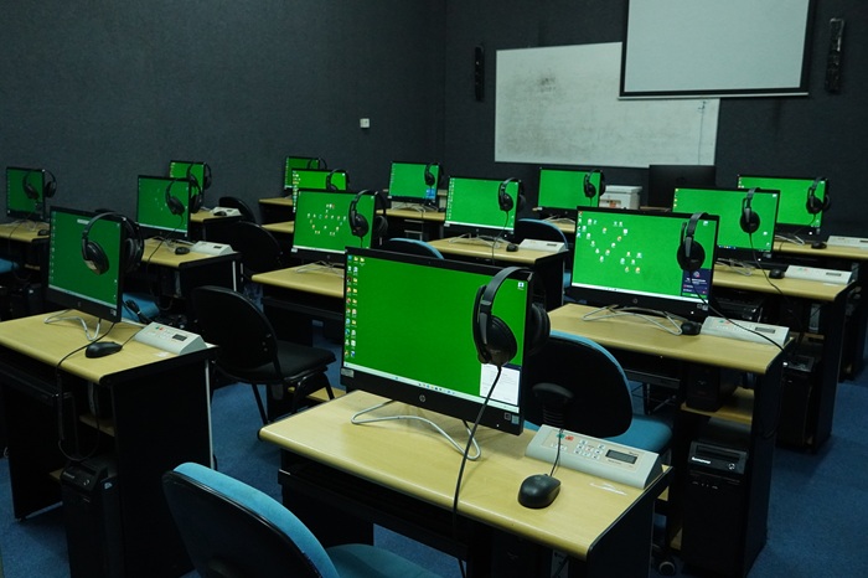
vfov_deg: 41.7
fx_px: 759
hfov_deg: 59.5
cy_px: 289
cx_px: 434
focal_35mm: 32
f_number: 5
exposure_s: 1/60
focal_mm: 21
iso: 4000
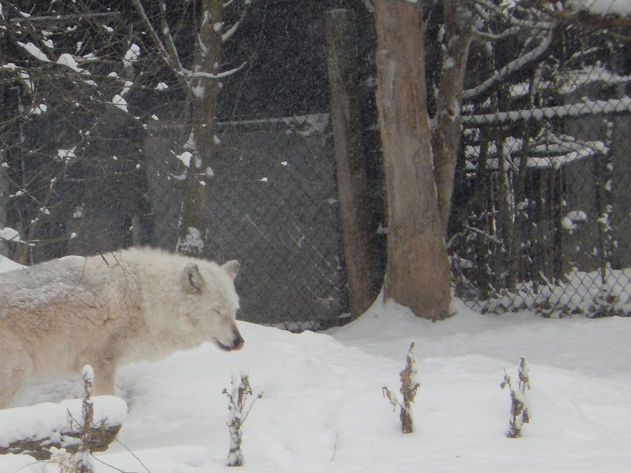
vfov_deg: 2.8
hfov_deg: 3.8
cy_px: 328
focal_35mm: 524
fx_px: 9553
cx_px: 114
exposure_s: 1/160
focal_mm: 53.6
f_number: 6
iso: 125
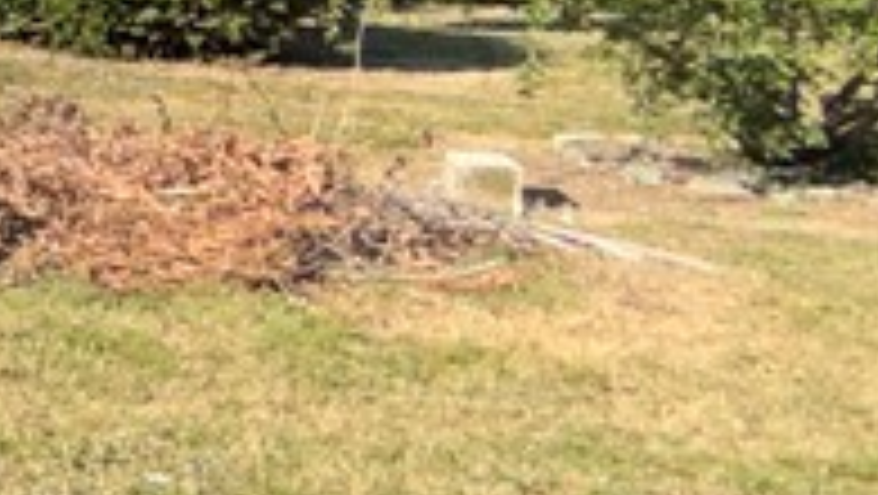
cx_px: -1166
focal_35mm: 80
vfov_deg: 15.0
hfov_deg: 15.6
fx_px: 1864
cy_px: 40
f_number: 2.2
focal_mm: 2.22
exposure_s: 1/841
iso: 16
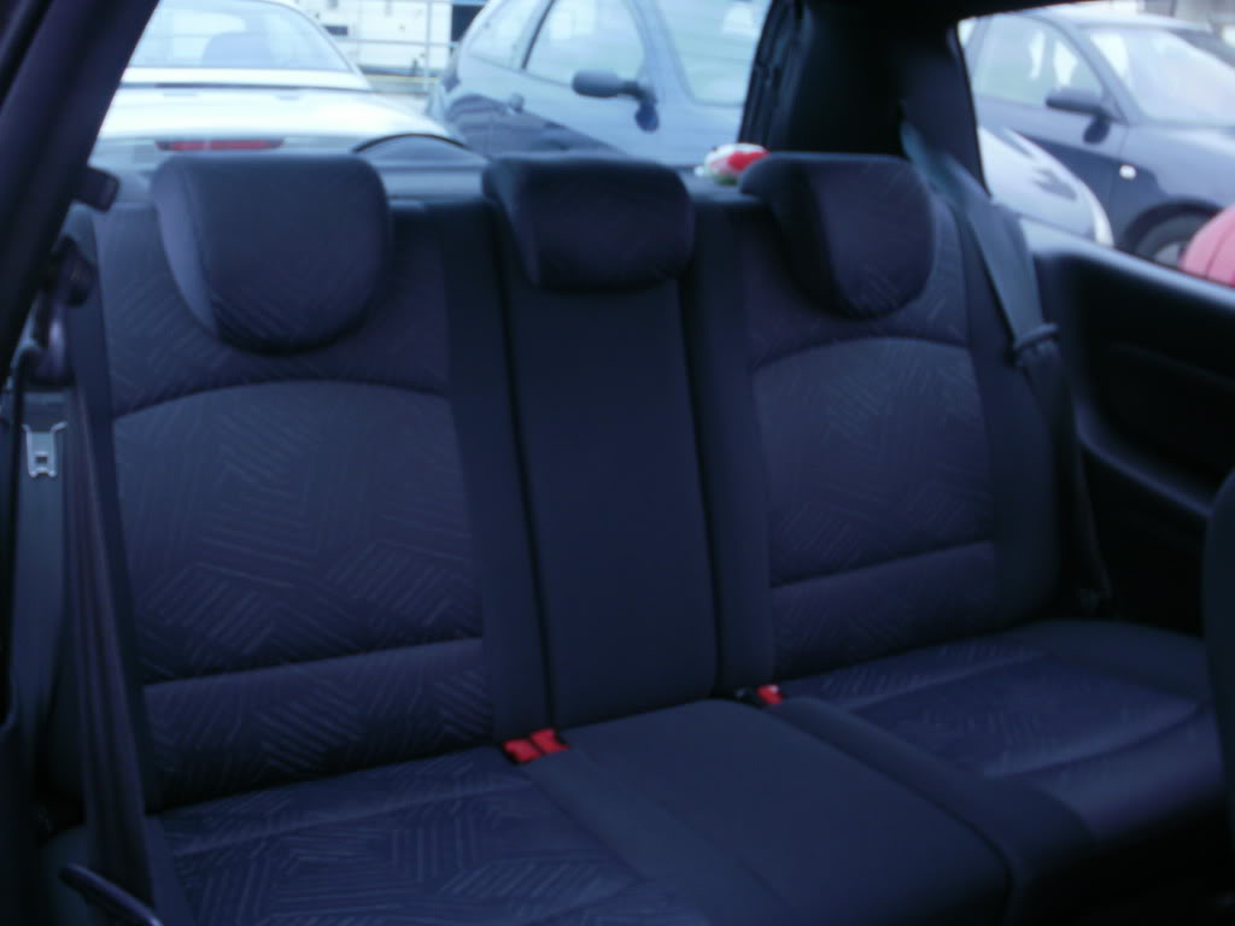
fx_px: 1284
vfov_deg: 39.7
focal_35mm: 36
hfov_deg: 51.4
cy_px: 463
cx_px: 618
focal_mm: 6.3
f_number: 3.5
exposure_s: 1/40
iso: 100
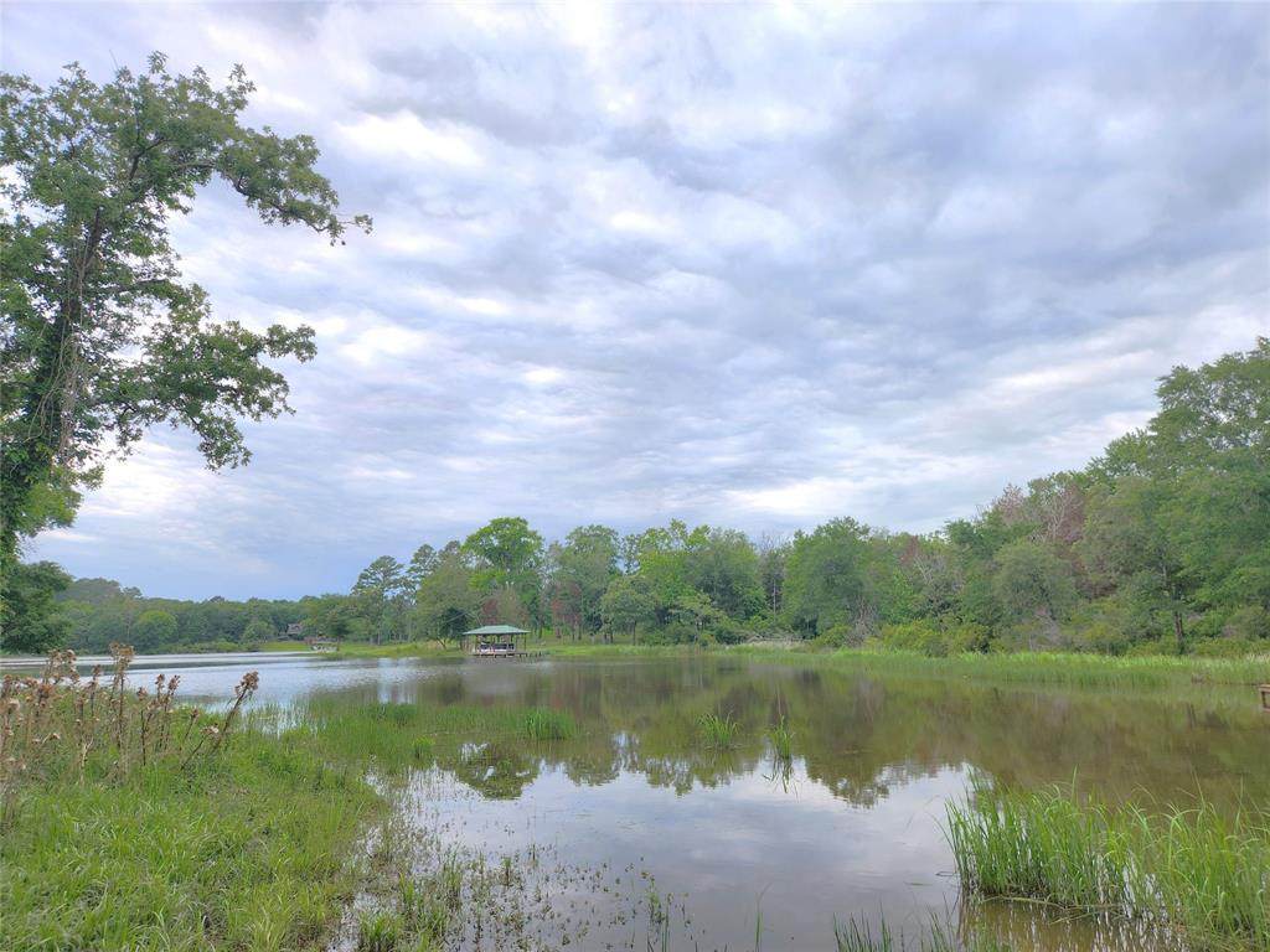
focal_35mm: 23
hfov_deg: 73.9
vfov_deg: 58.9
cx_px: 635
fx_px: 844
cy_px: 476
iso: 20
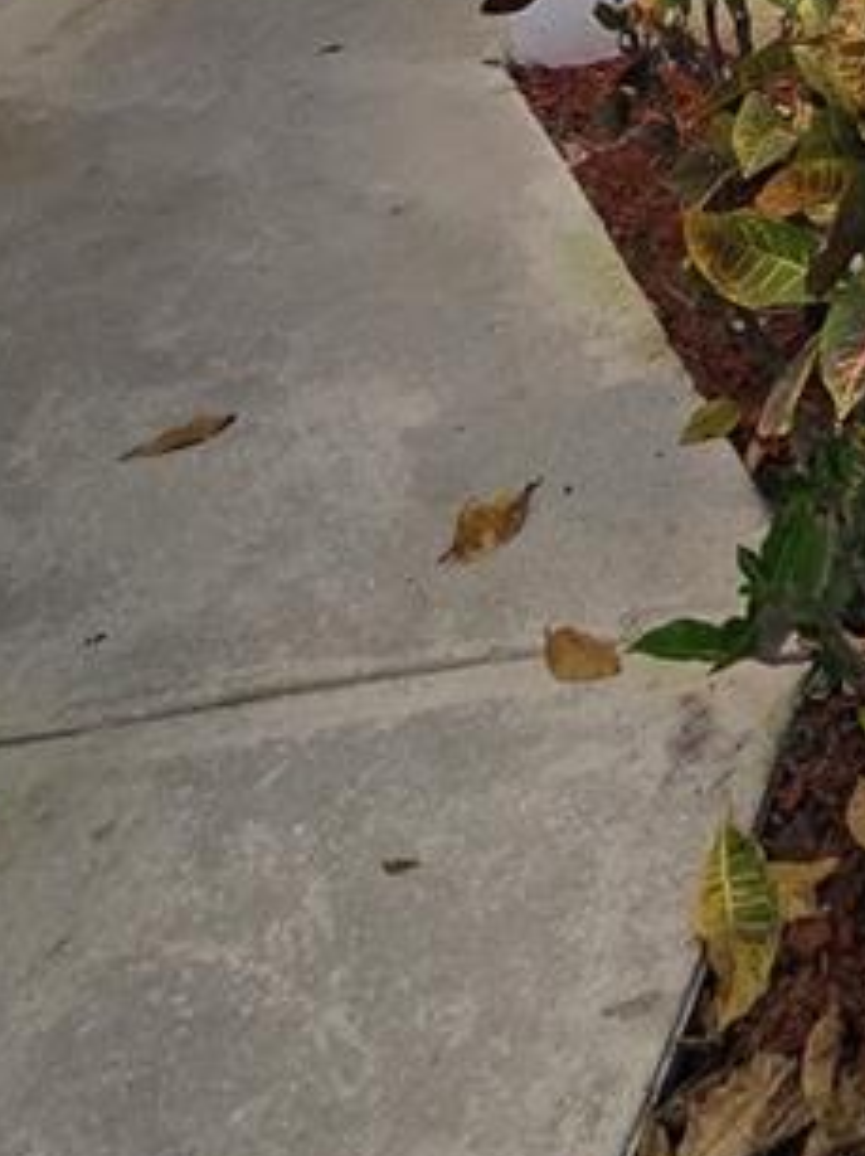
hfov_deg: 20.0
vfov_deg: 21.4
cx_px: 1590
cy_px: -994
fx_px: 1702
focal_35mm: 51
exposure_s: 1/1139
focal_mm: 2.2
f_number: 2.2
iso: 50
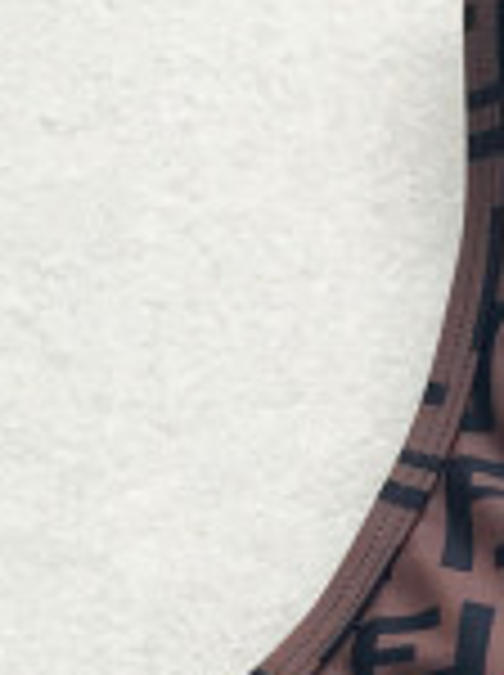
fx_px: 3018
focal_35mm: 155
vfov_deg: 11.1
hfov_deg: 8.9
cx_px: 1066
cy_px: 1498
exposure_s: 1/100
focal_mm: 4.15
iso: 40
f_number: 2.2
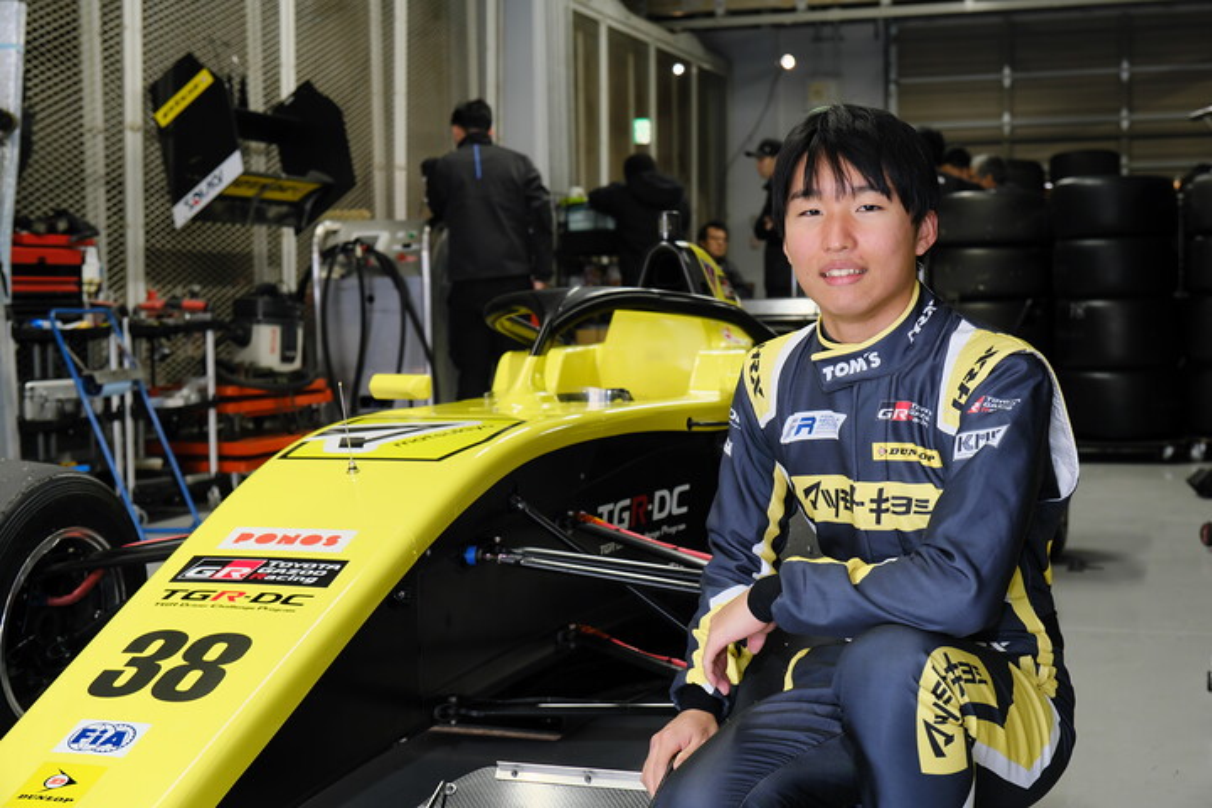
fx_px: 1616
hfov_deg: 41.1
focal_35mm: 48
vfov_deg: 28.1
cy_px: 404
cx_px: 606
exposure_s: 1/60
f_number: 4
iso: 800
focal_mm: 32
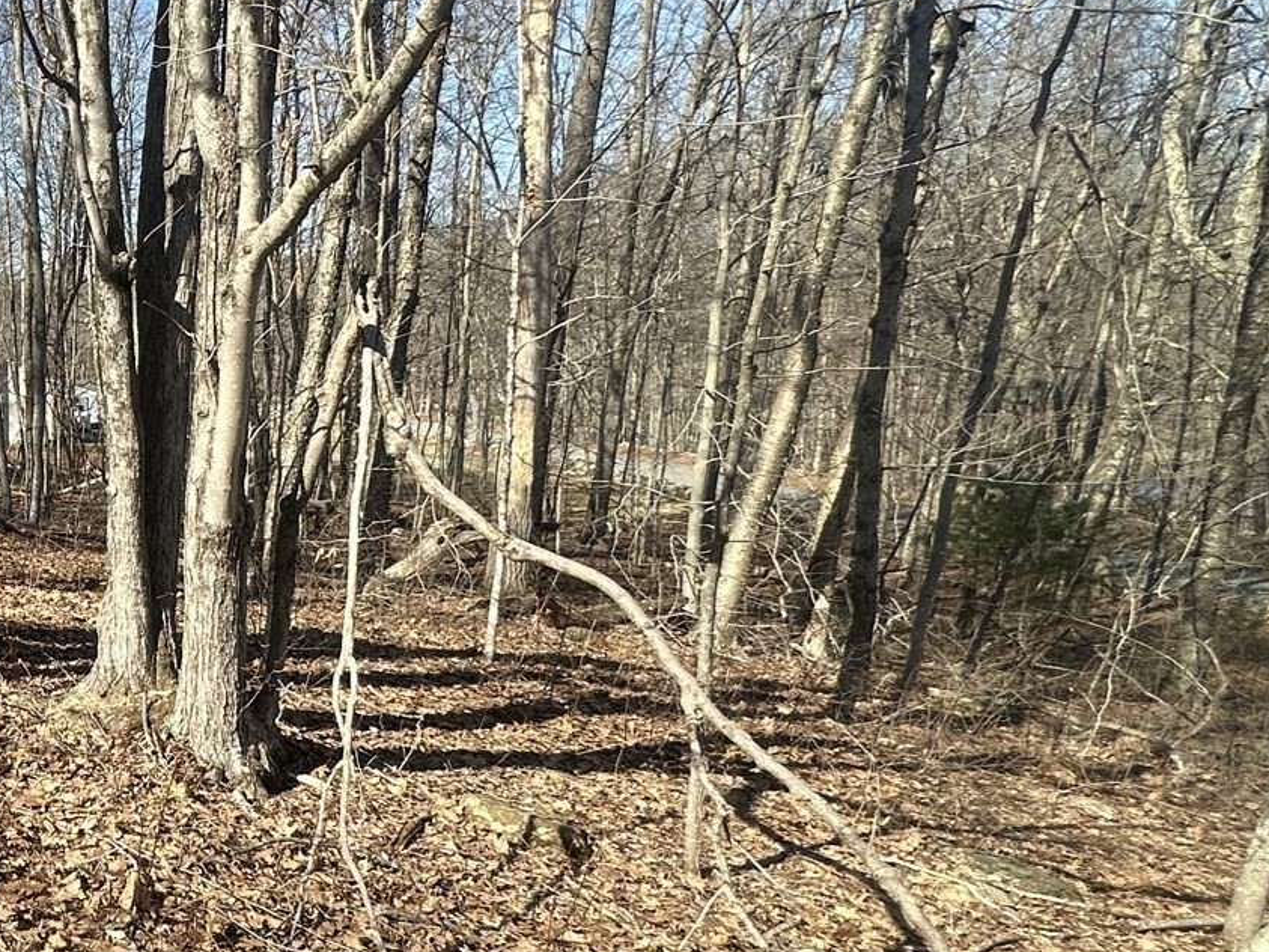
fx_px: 1246
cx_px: -211
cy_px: 584
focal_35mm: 34
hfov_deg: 40.3
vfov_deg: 41.5
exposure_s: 1/924
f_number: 2.2
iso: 50
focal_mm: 2.22
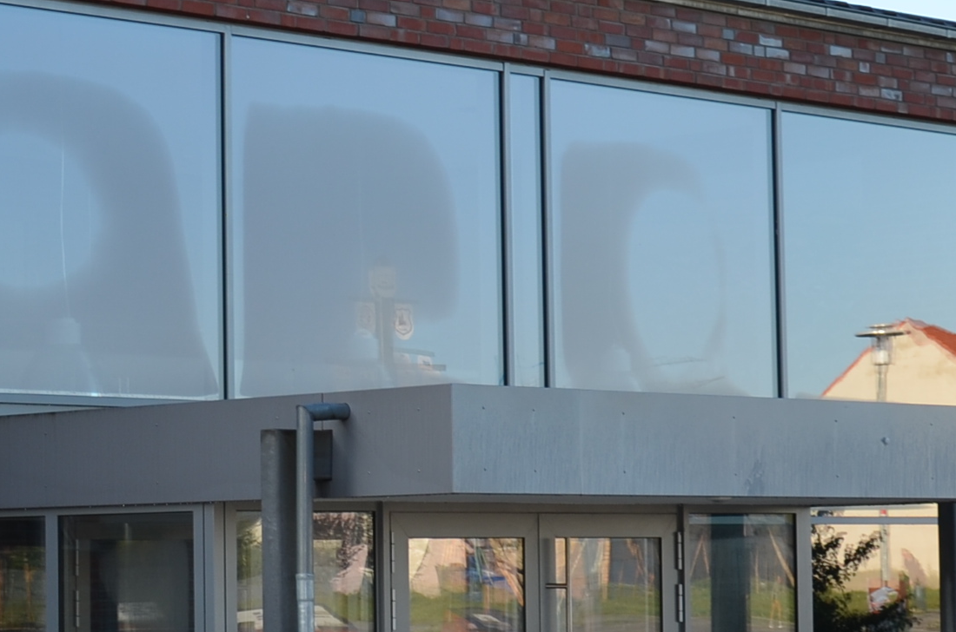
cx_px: 151
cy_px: 360
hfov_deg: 16.8
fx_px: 3206
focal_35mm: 121
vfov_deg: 11.3
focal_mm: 24
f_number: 4.5
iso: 100
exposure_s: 1/200
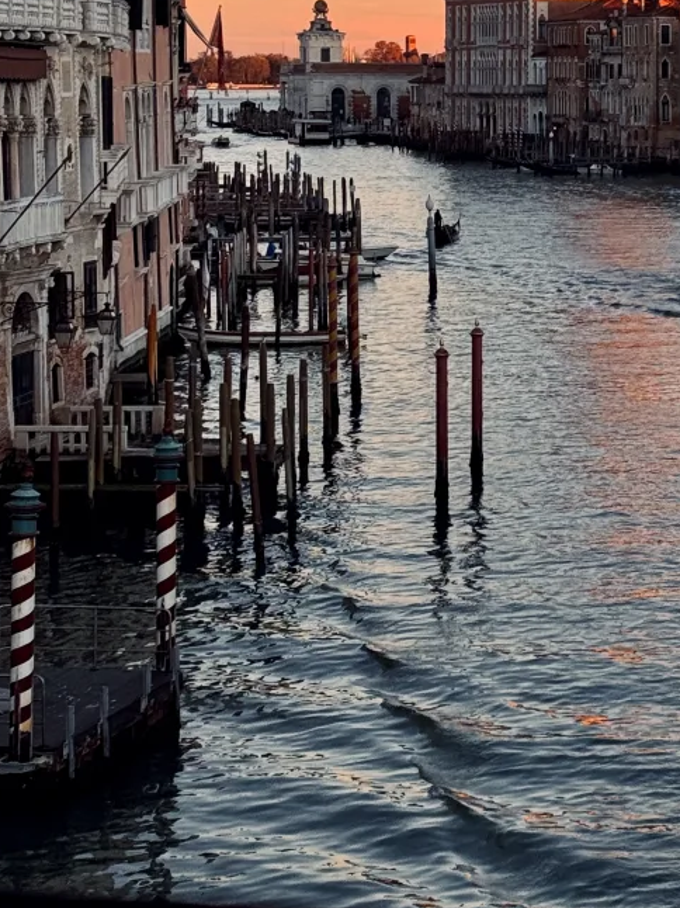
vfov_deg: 18.2
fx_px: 2804
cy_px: 204
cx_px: 693
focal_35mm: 107
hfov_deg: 13.6
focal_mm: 6.76
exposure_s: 1/707
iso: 64
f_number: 1.78
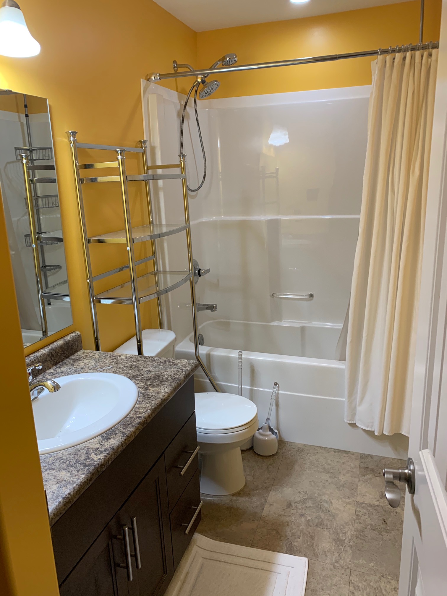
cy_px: 298
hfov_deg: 53.1
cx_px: 224
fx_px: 448
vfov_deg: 67.3
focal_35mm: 26
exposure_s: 1/60
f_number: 1.8
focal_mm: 4.25
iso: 80
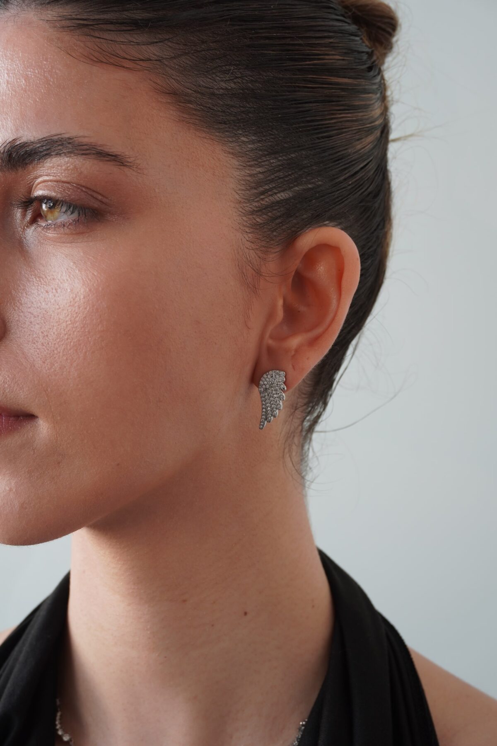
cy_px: 373
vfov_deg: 41.1
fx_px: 994
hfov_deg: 28.1
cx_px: 248
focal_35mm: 48
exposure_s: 1/40
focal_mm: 32
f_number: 7.1
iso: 100
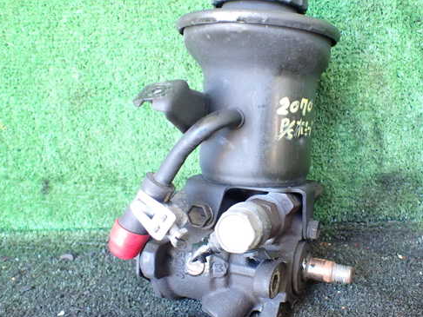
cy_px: 167
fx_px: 452
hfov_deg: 49.8
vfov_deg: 38.7
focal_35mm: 37
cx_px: 254
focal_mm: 5.4
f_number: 2.3
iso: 800
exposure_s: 1/40
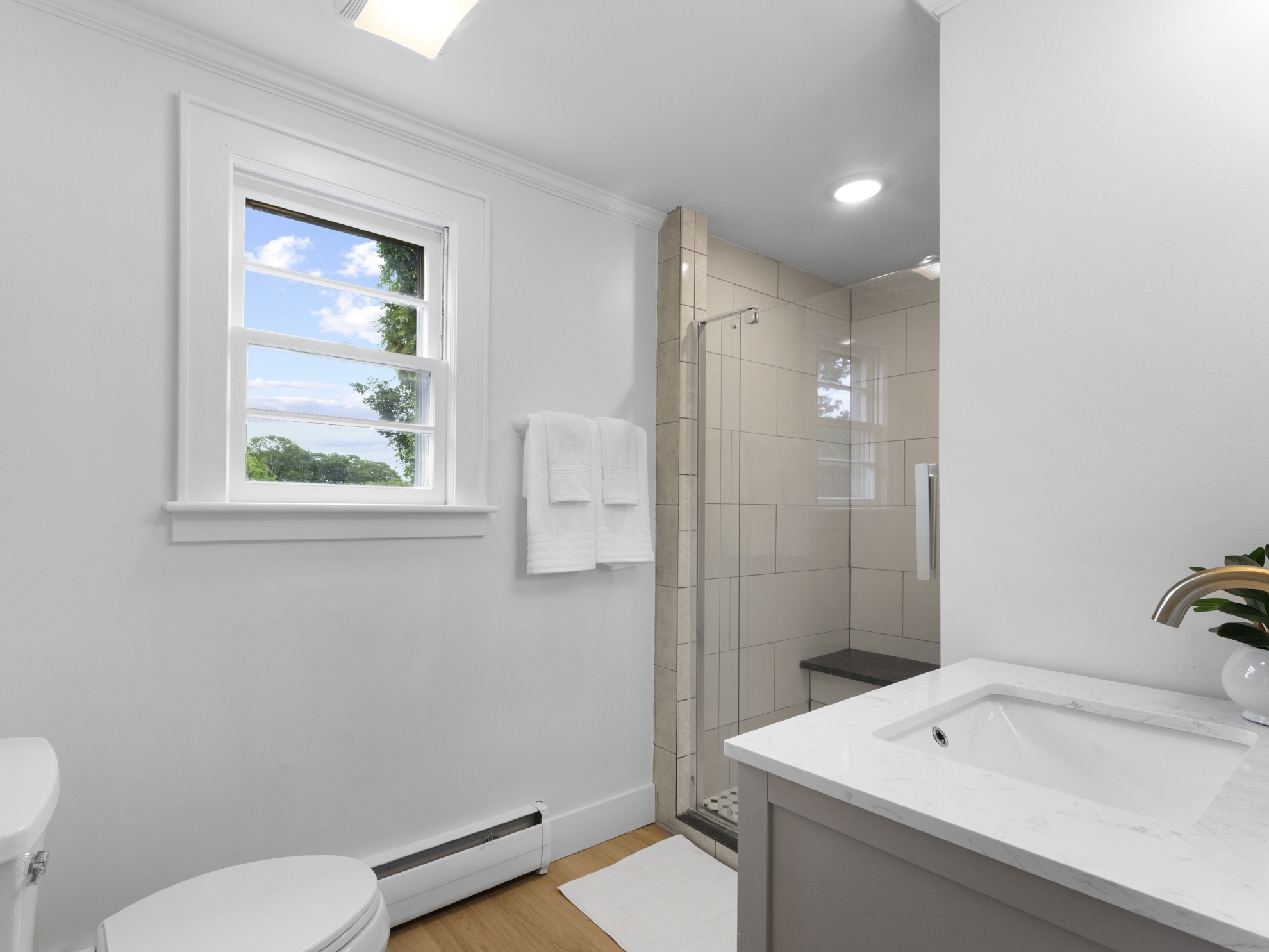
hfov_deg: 90.5
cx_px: 551
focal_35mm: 17
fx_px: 623
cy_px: 507
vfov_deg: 74.6
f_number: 10
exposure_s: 1/30
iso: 800
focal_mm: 14
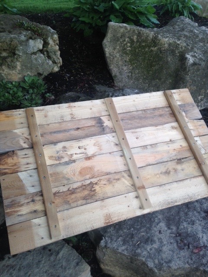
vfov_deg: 55.4
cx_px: 104
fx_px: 264
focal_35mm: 33
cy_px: 138
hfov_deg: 42.9
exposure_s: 1/146
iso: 50
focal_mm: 4.12
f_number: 2.4
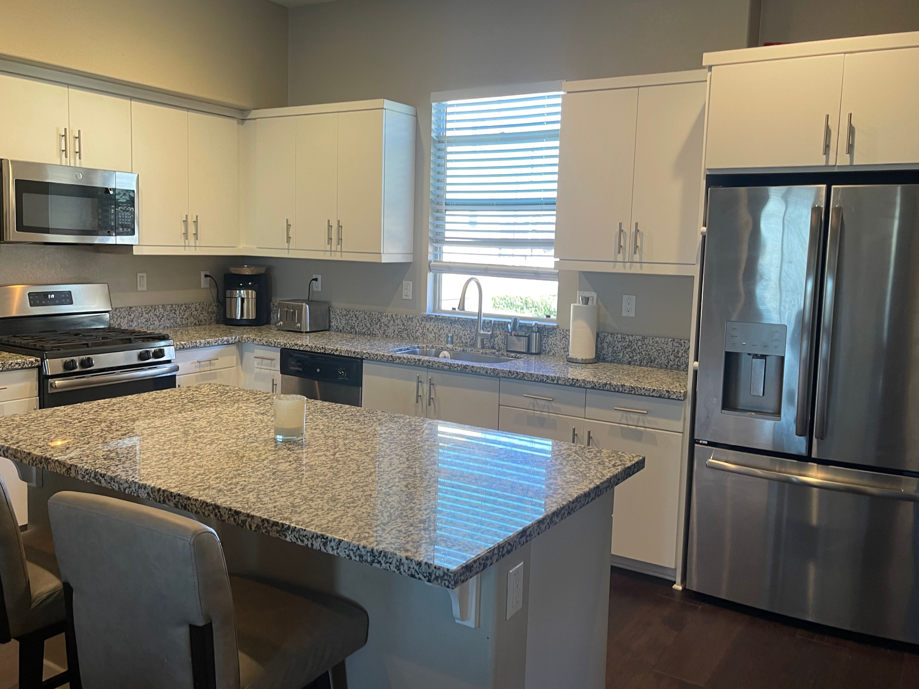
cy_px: 335
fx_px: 770
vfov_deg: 48.2
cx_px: 442
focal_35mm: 29
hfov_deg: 61.6
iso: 80
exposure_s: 1/60
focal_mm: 5.1
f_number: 1.6
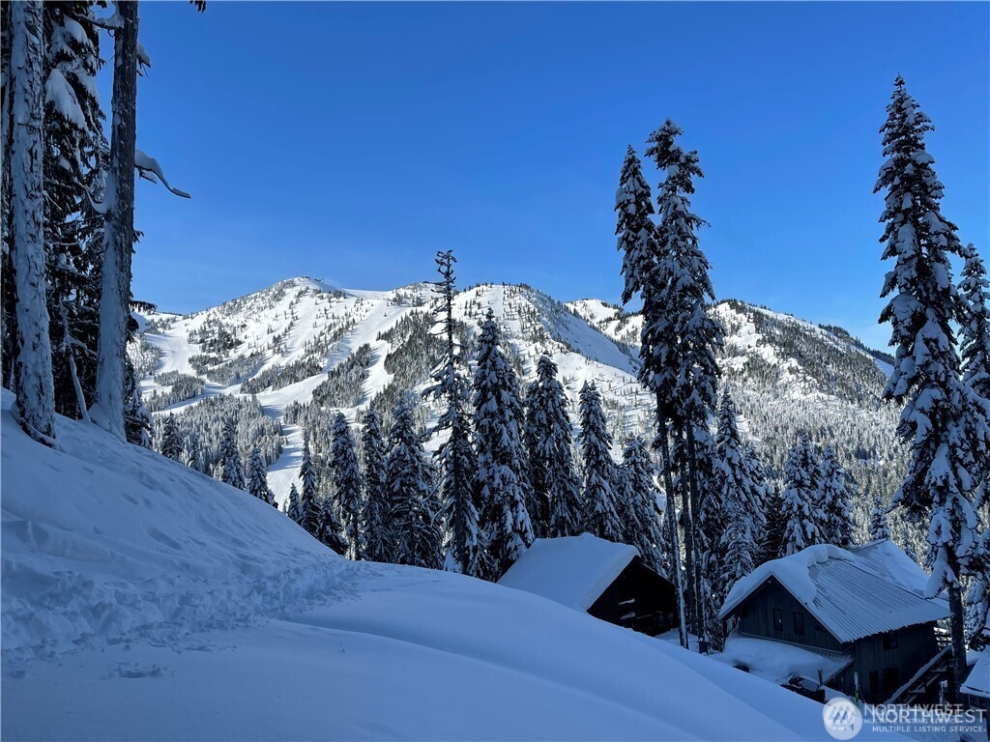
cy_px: 371
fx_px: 744
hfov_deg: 67.3
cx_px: 495
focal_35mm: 26
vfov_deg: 53.1
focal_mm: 5.1
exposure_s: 1/3448
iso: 32
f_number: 1.6
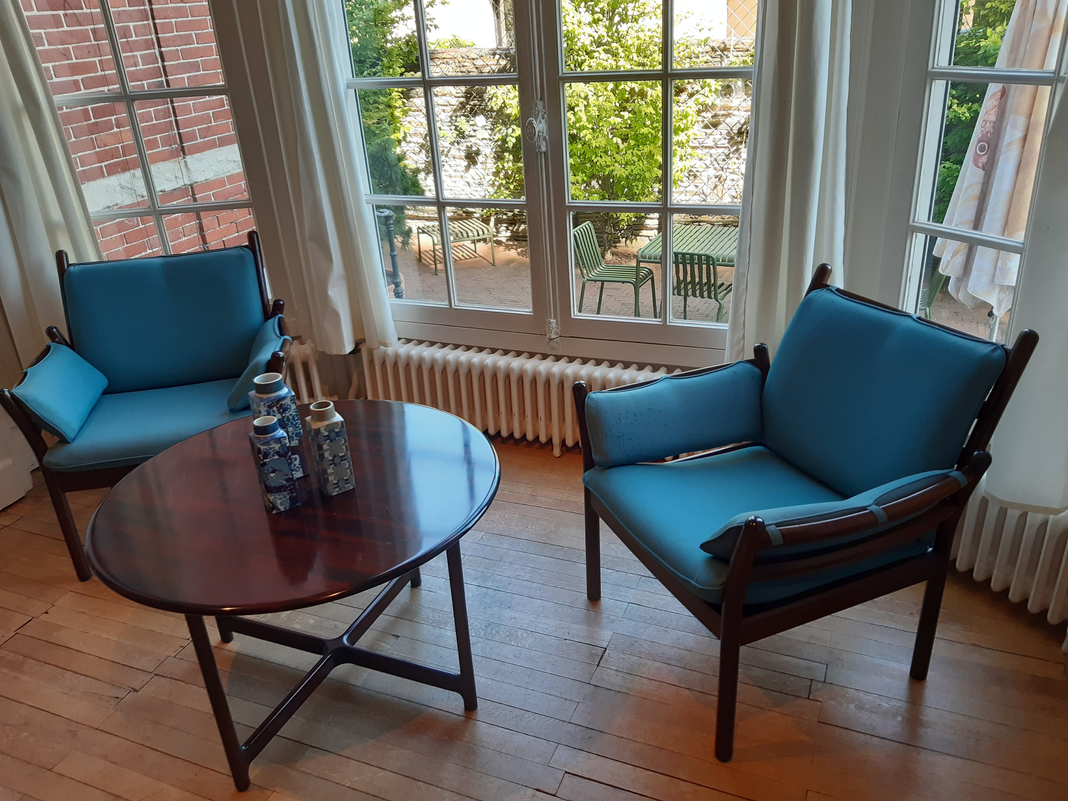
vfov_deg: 53.1
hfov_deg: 67.3
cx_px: 534
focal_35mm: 26
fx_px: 802
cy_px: 400
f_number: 1.7
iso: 80
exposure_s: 1/100
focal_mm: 3.92
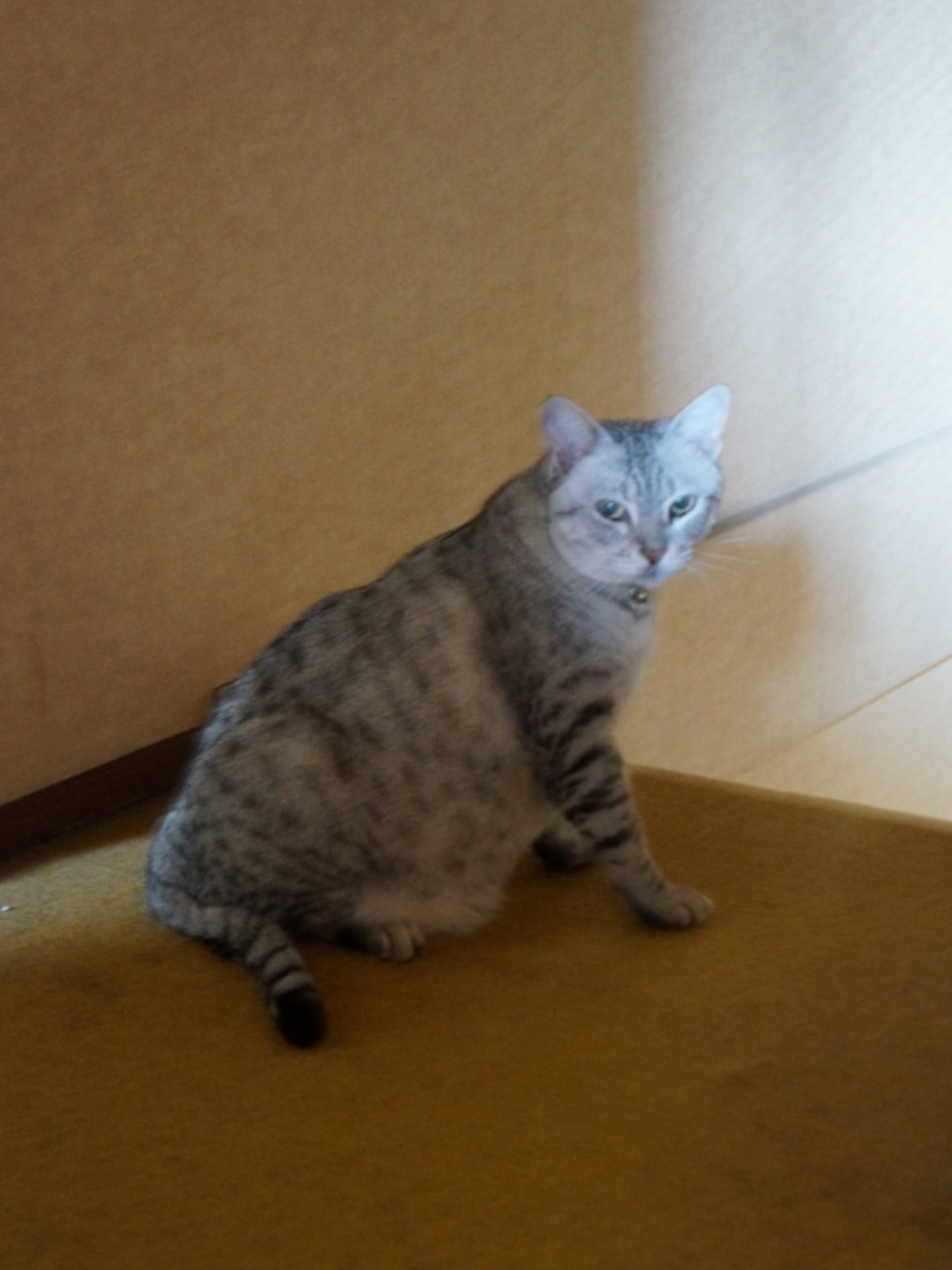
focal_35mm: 65
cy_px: 676
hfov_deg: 22.7
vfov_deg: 30.0
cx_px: 470
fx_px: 2368
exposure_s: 1/1.6
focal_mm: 39
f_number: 4.5
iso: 3200
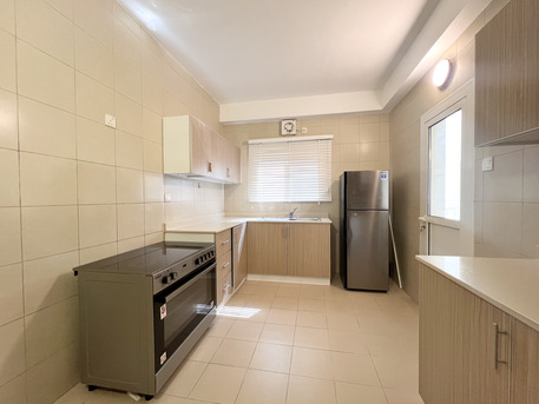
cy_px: 202
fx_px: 202
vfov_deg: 89.9
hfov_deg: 106.2
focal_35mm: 13
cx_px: 270
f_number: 1.8
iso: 200
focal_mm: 1.57
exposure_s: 1/100
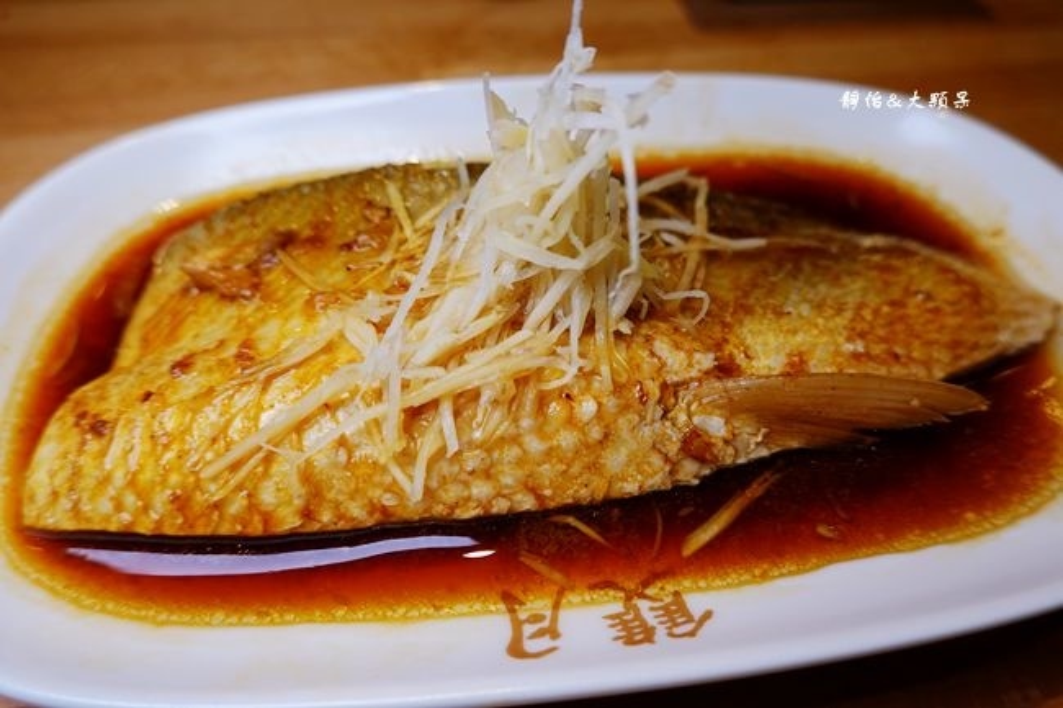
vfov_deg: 53.1
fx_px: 708
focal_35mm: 24
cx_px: 532
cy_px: 354
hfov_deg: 73.8
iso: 125
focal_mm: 9
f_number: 3.2
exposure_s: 1/200
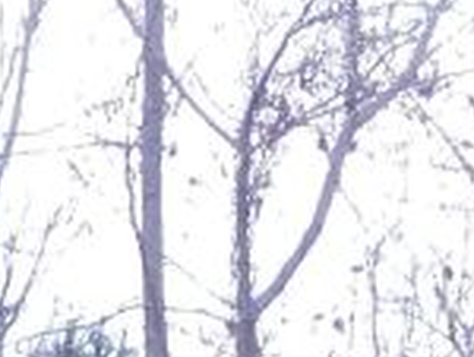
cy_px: 1185
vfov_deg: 6.3
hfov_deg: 7.9
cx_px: -1033
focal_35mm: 211
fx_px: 2894
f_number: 2.2
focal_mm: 3.31
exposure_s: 1/33
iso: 70
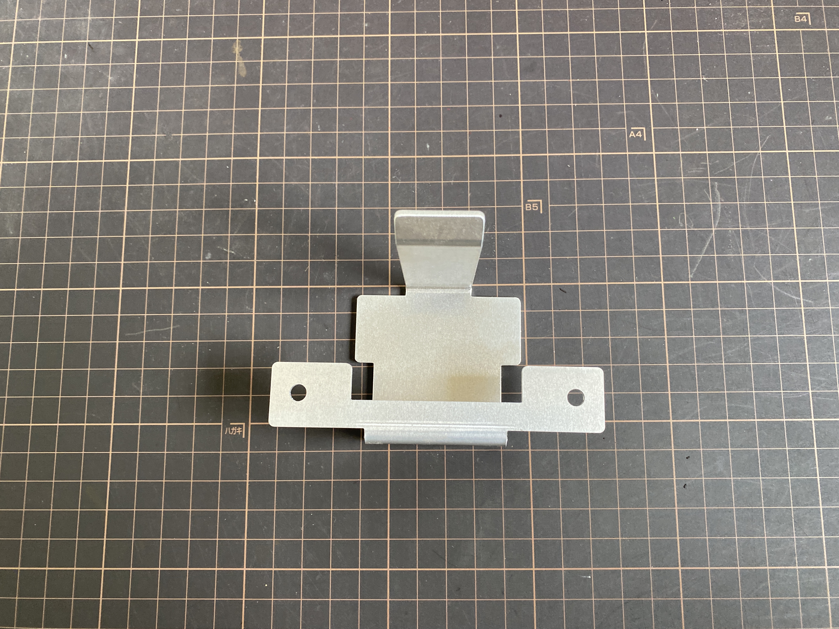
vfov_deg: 53.1
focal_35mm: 26
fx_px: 630
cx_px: 420
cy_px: 314
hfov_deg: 67.3
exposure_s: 1/60
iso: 250
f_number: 1.8
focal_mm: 4.25
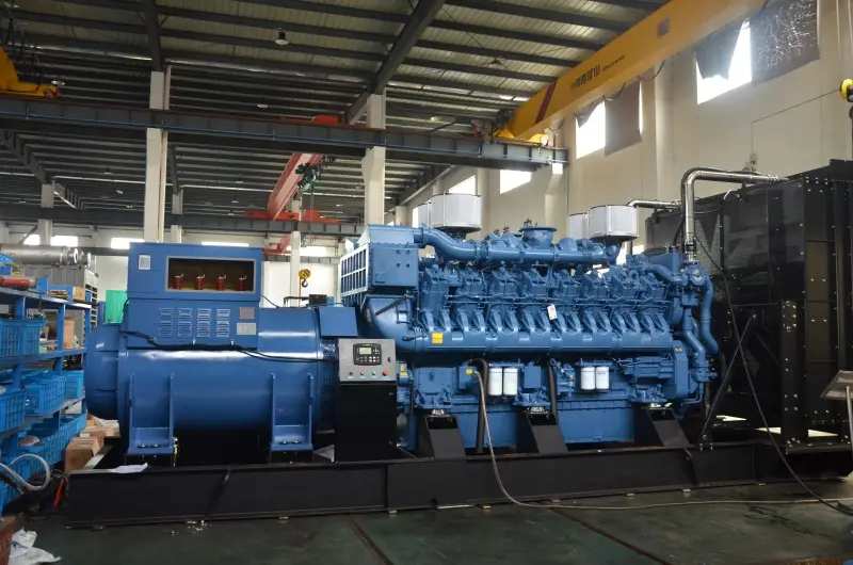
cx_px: 426
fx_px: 745
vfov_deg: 41.5
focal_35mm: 32
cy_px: 282
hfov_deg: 59.6
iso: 640
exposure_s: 1/30
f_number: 3.8
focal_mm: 21
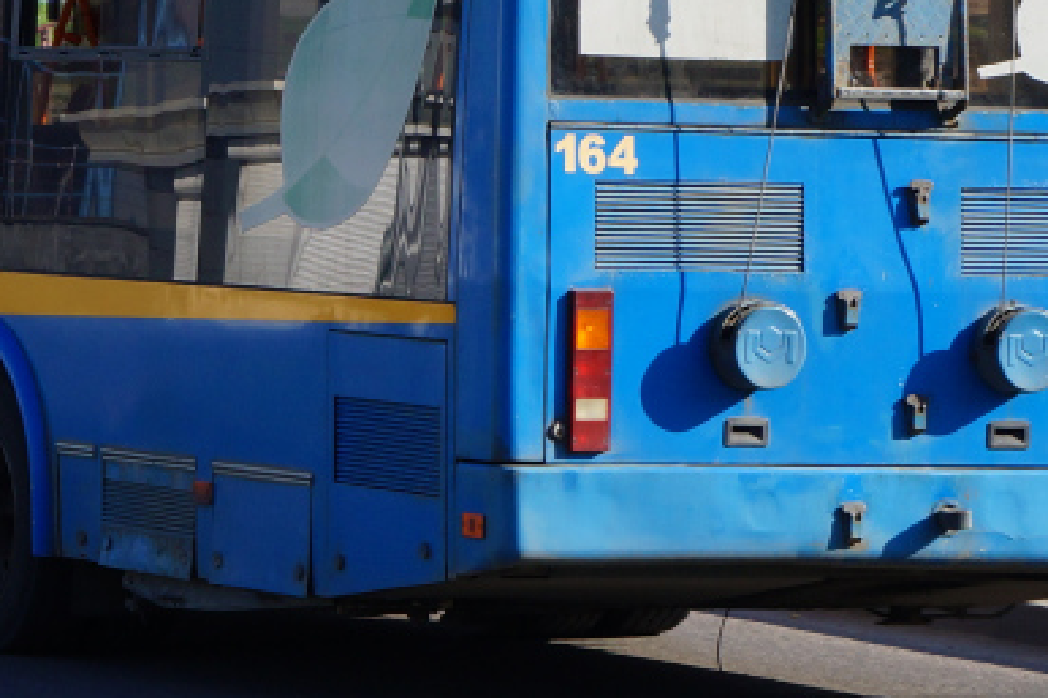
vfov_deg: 5.1
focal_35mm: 268
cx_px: 214
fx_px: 7789
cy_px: 27
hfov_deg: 7.7
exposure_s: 1/160
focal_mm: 53
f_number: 13
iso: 200
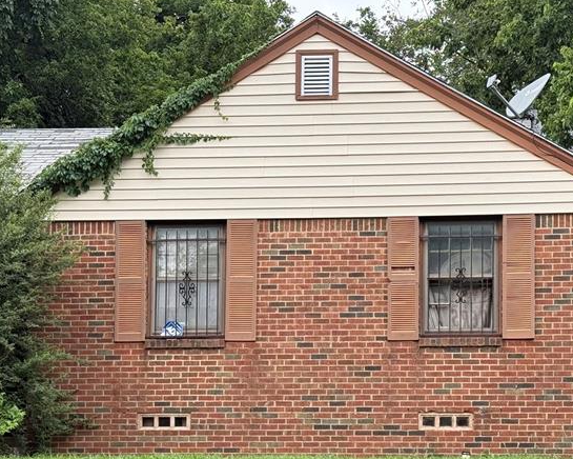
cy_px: 384
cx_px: 284
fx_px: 1492
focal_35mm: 88
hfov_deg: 21.7
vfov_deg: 17.3
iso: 80
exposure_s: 1/484
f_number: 1.78
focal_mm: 6.76
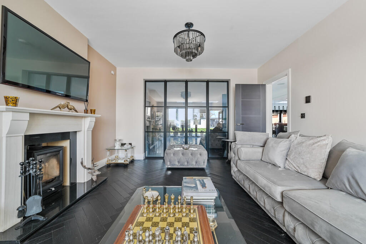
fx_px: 142
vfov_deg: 81.1
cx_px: 183
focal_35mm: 14
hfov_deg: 104.3
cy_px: 122
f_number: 8
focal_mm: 14
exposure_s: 1/1.67
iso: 400
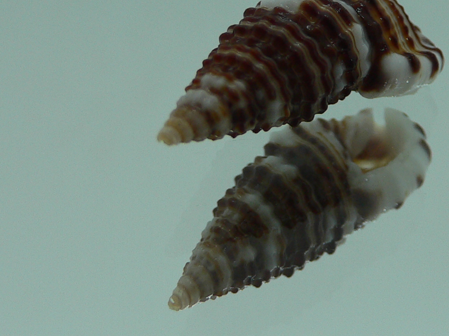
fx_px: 921
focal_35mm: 71
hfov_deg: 27.3
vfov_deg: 20.6
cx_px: 277
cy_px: 101
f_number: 2.8
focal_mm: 4.6
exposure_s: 1/60
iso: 80
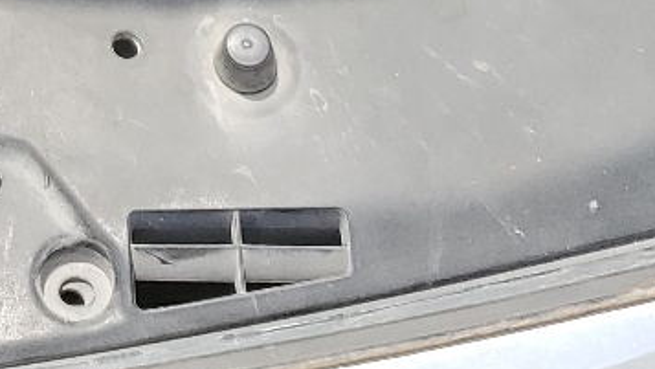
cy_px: -676
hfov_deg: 16.0
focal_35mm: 127
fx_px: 2206
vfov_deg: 8.3
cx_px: -189
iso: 50
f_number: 1.5
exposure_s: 1/1429
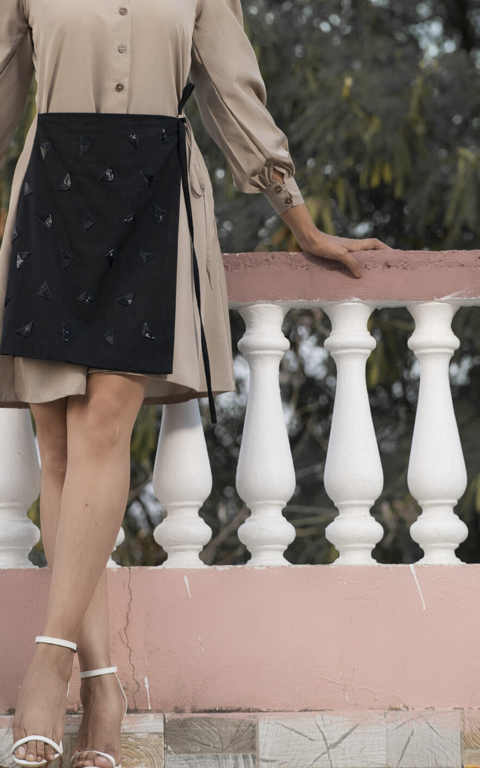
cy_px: 154
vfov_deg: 13.3
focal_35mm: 157
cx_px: 142
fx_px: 3286
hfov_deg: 8.3
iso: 320
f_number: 2.8
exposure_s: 1/640
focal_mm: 85
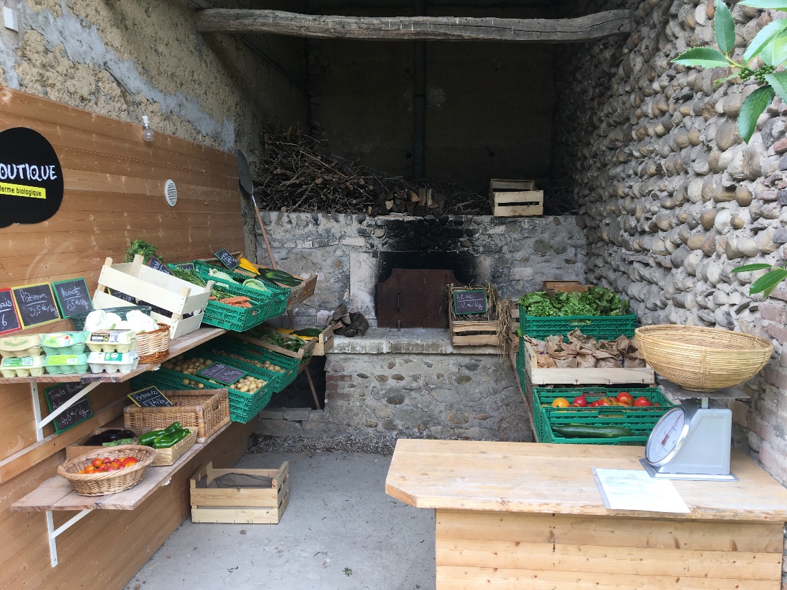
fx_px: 659
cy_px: 295
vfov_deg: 48.2
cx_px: 394
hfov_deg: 61.7
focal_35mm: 29
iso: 25
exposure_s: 1/133
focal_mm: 4.15
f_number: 2.2
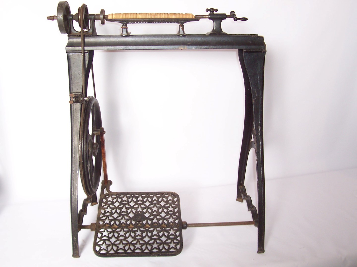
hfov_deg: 50.1
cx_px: 178
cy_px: 134
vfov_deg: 38.7
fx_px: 382
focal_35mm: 37
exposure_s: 1/60
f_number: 2.8
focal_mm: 5.6
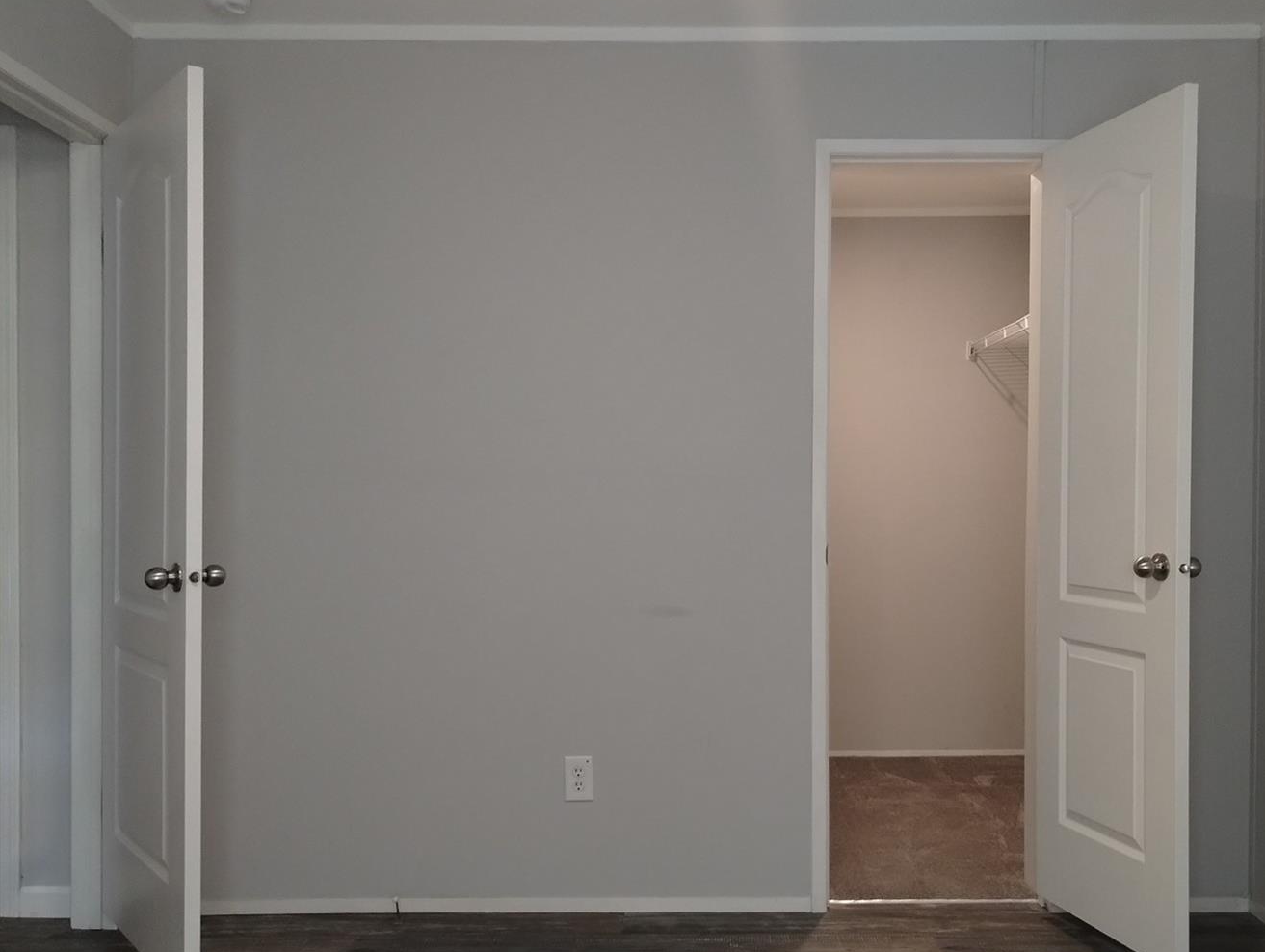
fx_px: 1244
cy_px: 554
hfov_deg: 53.8
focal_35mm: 34
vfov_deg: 41.7
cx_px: 690
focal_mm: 4.27
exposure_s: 1/30
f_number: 1.8
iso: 1094
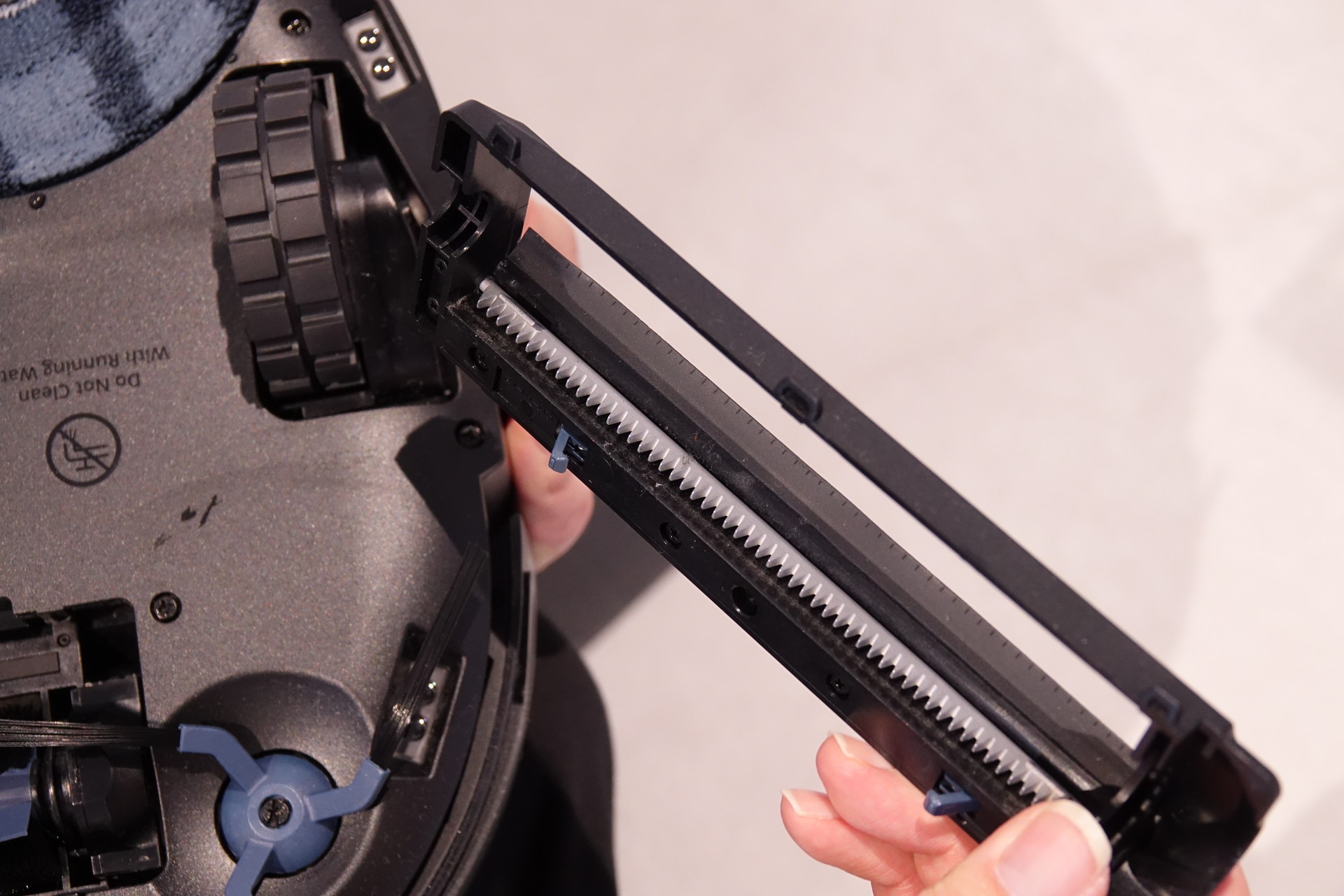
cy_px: 448
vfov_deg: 22.3
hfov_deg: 32.9
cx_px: 672
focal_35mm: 61
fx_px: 2277
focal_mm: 22.19
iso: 1000
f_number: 3.5
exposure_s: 1/80
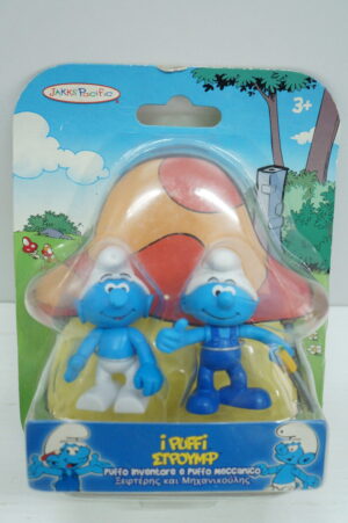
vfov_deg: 57.3
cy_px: 262
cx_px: 174
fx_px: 479
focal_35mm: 33
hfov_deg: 39.9
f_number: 5.6
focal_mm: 22
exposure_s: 1/60
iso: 2000
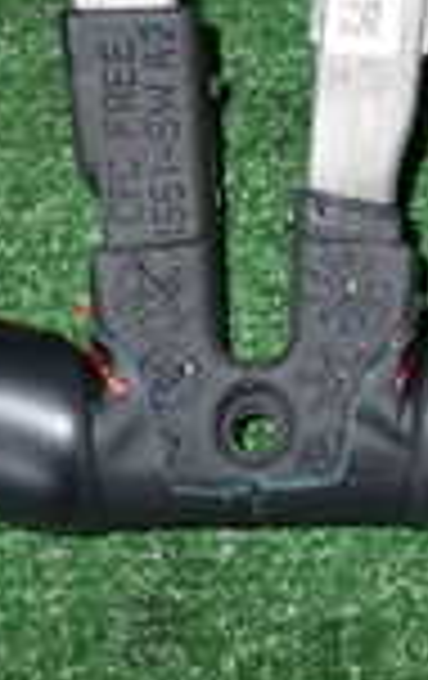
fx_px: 1950
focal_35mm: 105
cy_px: -302
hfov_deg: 12.5
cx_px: 342
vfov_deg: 17.9
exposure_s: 1/30
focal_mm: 4.5
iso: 200
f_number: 2
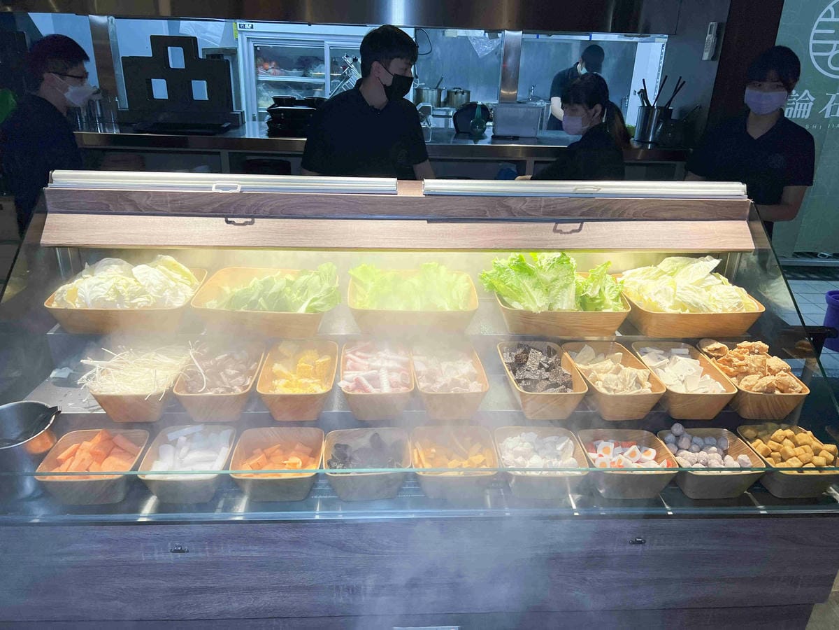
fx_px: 630
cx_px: 420
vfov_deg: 53.1
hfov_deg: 67.3
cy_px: 315
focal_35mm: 26
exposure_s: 1/120
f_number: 1.5
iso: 80
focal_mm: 5.7
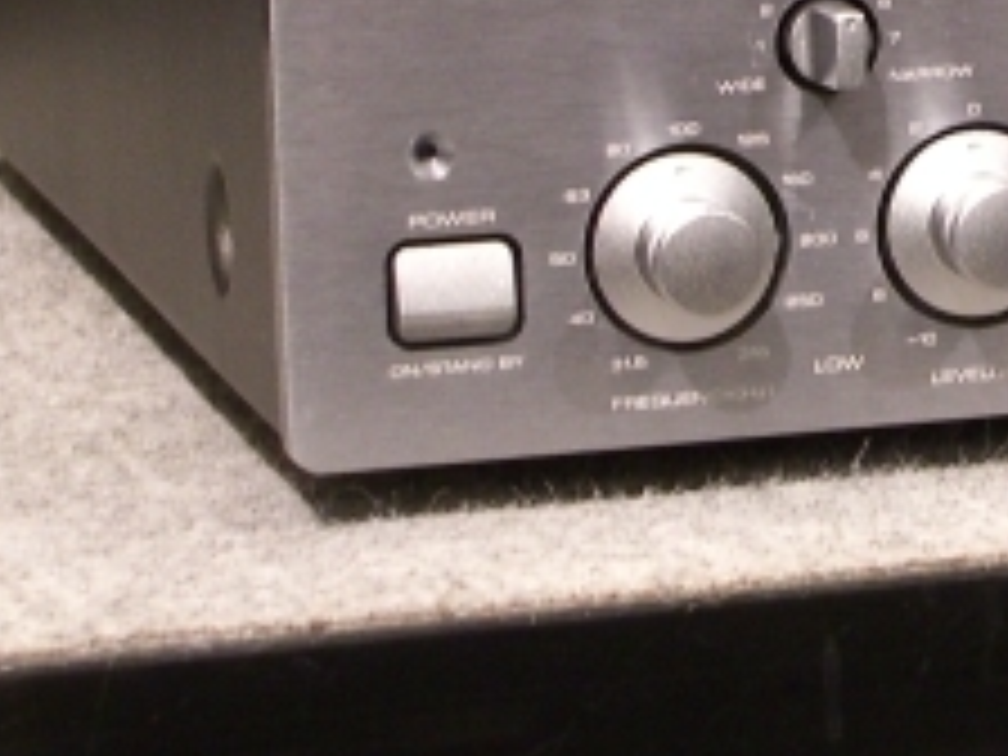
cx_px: 1174
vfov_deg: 6.5
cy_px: -94
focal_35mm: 229
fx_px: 6668
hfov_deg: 8.6
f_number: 4.4
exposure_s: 1/8
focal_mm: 16.6
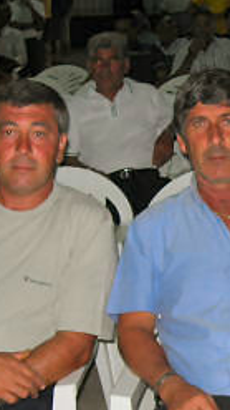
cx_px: 295
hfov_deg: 11.9
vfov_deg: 21.4
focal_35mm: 99
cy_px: 314
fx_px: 1073
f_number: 2.8
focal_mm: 7.8
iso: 64
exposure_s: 1/60.1
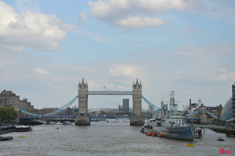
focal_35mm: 87
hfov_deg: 23.4
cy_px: 78
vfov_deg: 15.7
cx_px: 118
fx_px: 567
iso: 100
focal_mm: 58
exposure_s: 1/250
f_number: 8
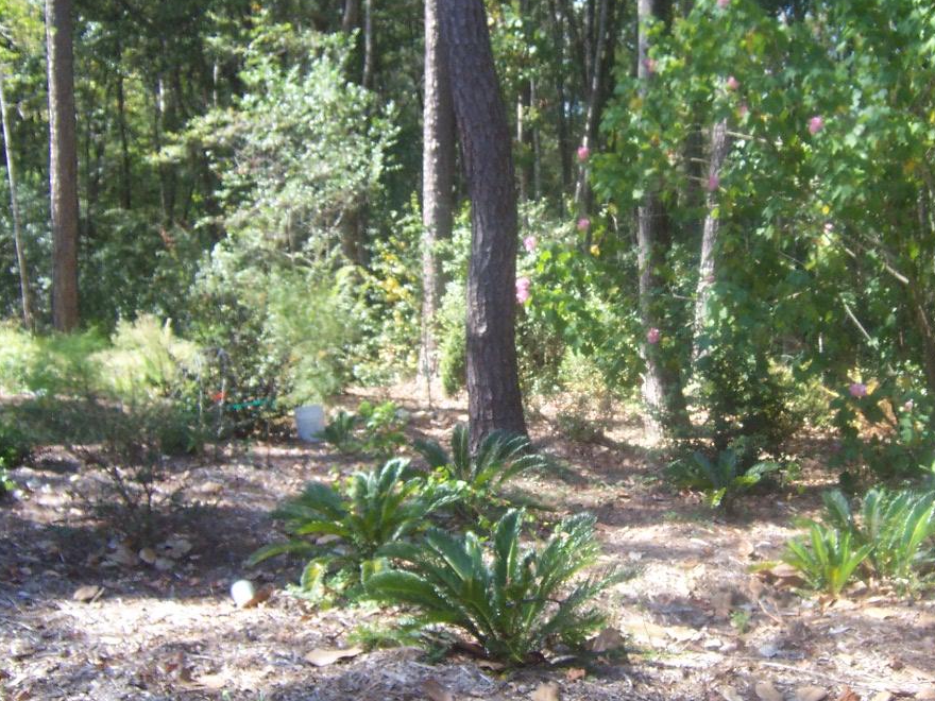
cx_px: 616
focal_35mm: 45
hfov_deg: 41.6
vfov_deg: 32.2
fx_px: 1215
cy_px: 380
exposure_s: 1/125
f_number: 3.4
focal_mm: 5.5
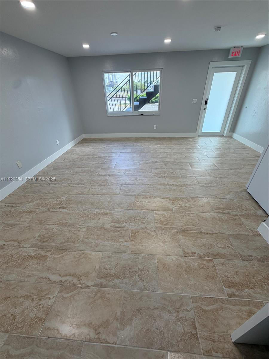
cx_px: 134
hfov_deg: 85.7
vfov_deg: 102.1
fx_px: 145
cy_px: 180
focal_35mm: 14
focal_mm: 2.22
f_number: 2.2
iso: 100
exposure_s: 1/120
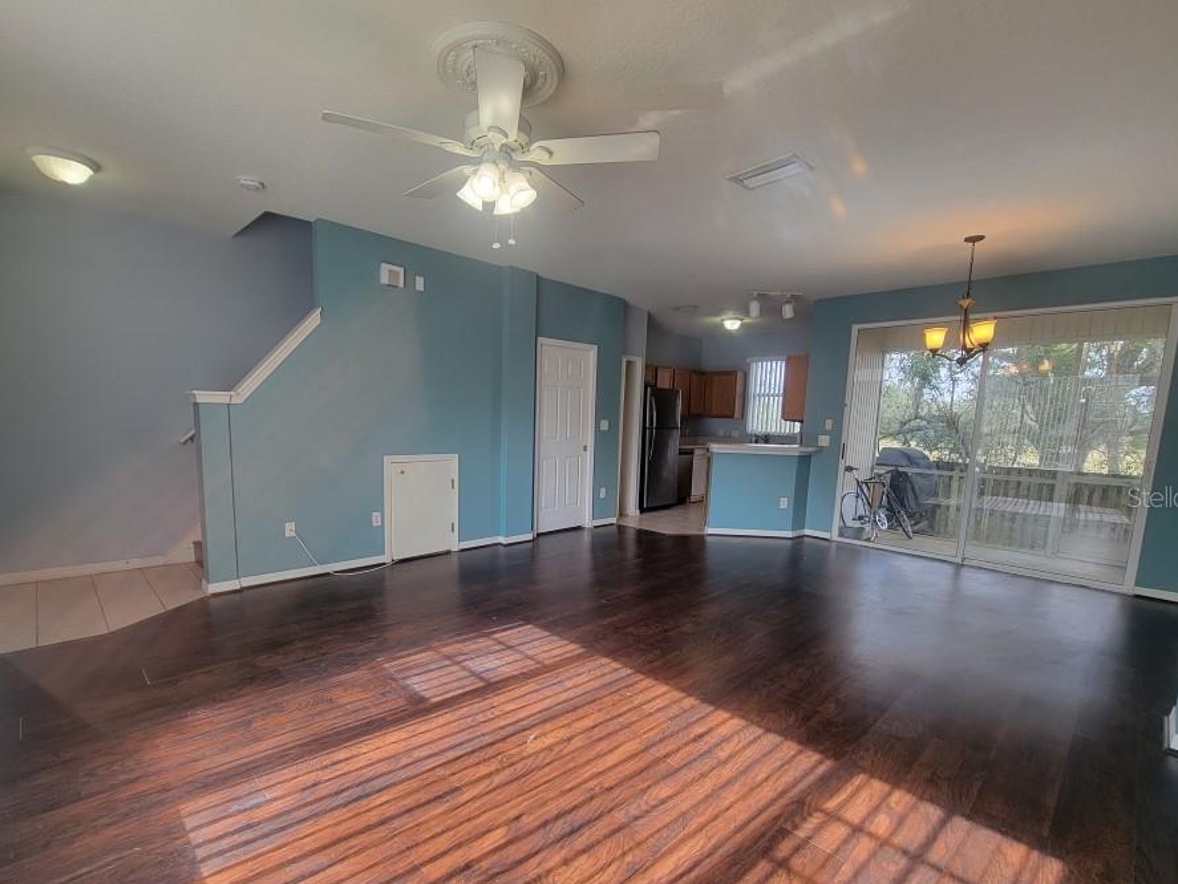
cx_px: 572
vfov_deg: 81.4
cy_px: 496
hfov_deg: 98.1
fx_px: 511
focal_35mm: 15
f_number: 2.2
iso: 50
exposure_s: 1/60
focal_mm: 2.2
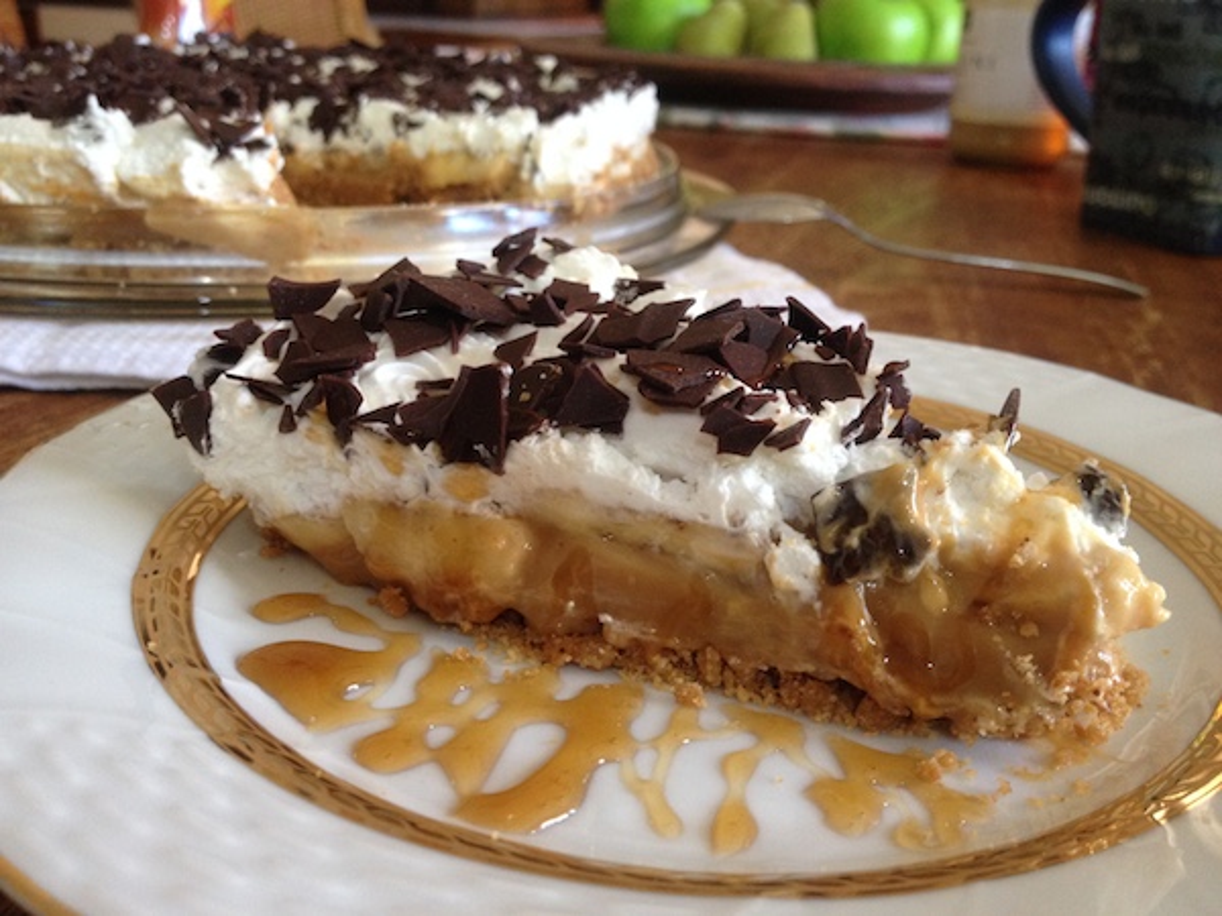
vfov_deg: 40.7
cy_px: 458
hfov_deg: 52.6
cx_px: 611
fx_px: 1236
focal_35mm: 35
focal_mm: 4.28
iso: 160
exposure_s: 1/20
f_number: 2.4
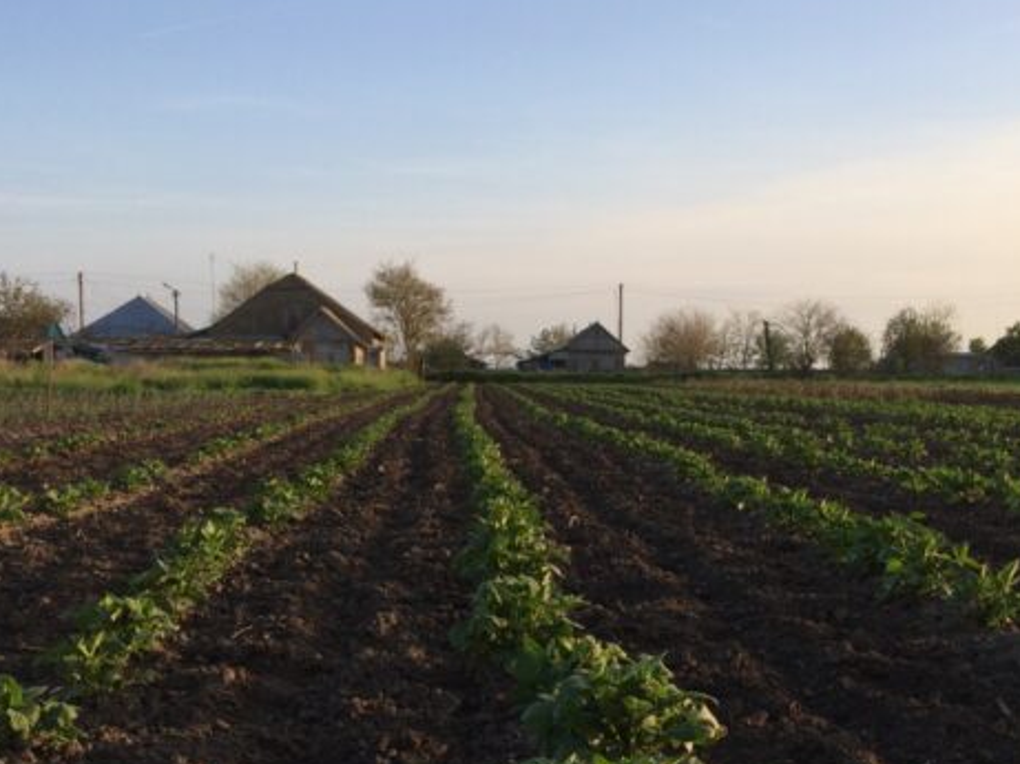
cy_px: 534
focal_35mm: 42
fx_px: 1237
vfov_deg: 33.9
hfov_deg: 44.1
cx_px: 689
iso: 32
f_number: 2.2
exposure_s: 1/707
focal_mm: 4.15
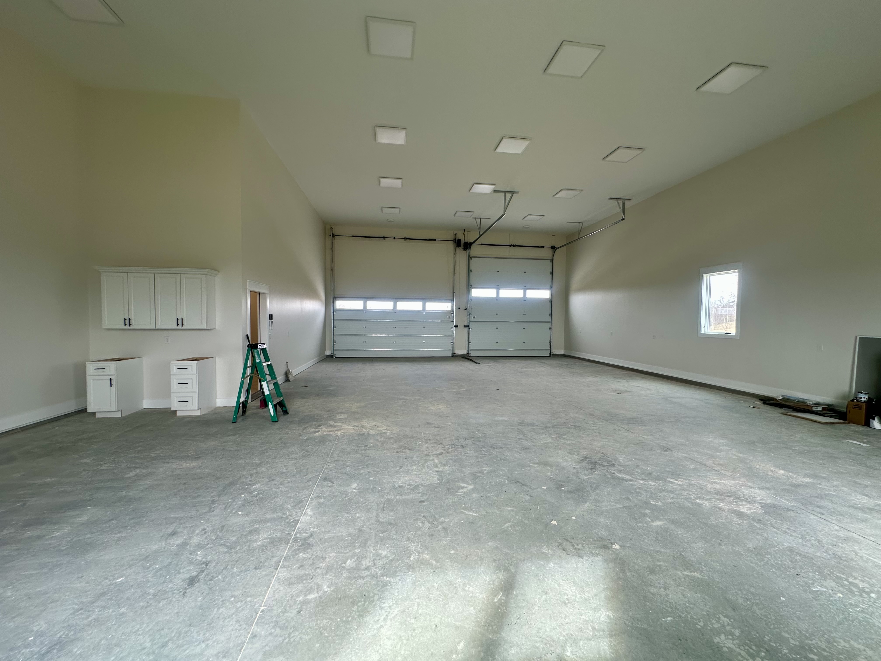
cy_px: 330
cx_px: 440
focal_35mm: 14
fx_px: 356
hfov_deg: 102.1
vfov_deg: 85.7
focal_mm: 2.22
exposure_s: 1/99
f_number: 2.2
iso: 64
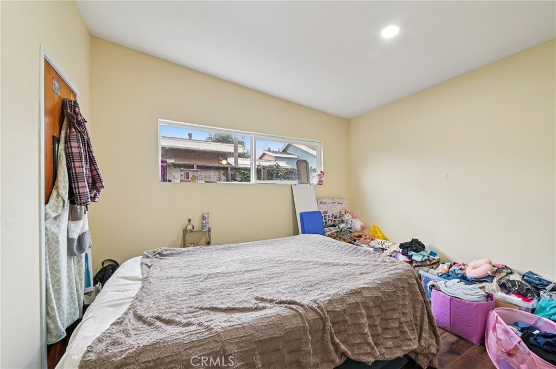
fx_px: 216
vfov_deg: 81.1
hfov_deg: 104.3
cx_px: 278
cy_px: 184
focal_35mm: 14
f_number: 8
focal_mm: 14
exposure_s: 1/6
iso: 250
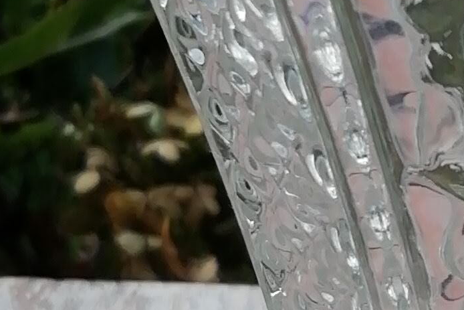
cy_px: 87
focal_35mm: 162
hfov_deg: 12.3
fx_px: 2088
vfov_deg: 8.5
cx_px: 592
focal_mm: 3.21
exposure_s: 1/127
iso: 50
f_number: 2.2
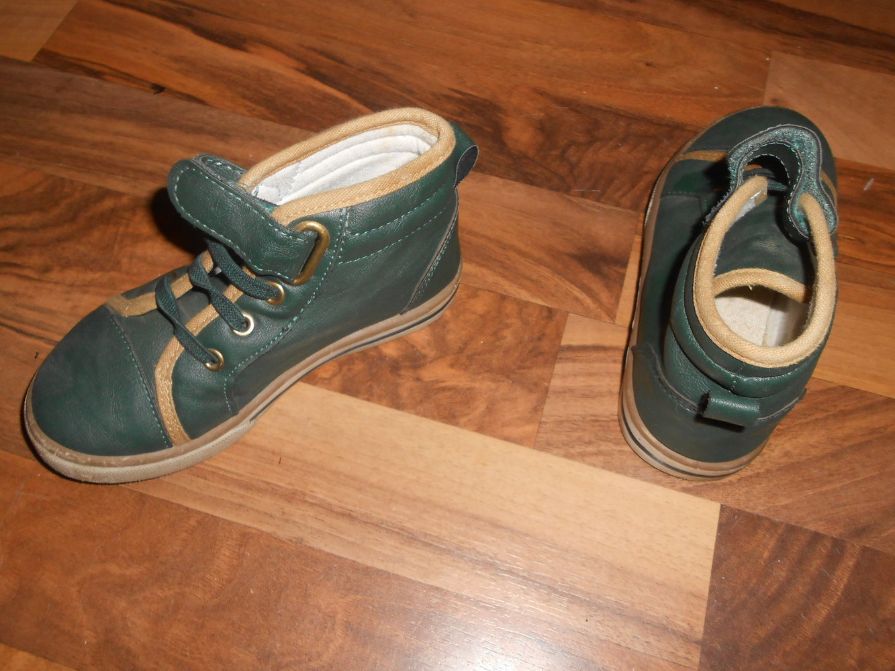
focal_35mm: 30
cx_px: 448
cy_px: 336
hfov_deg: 60.0
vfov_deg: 46.8
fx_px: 776
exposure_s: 1/25
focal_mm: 5.3
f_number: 11.9
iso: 200
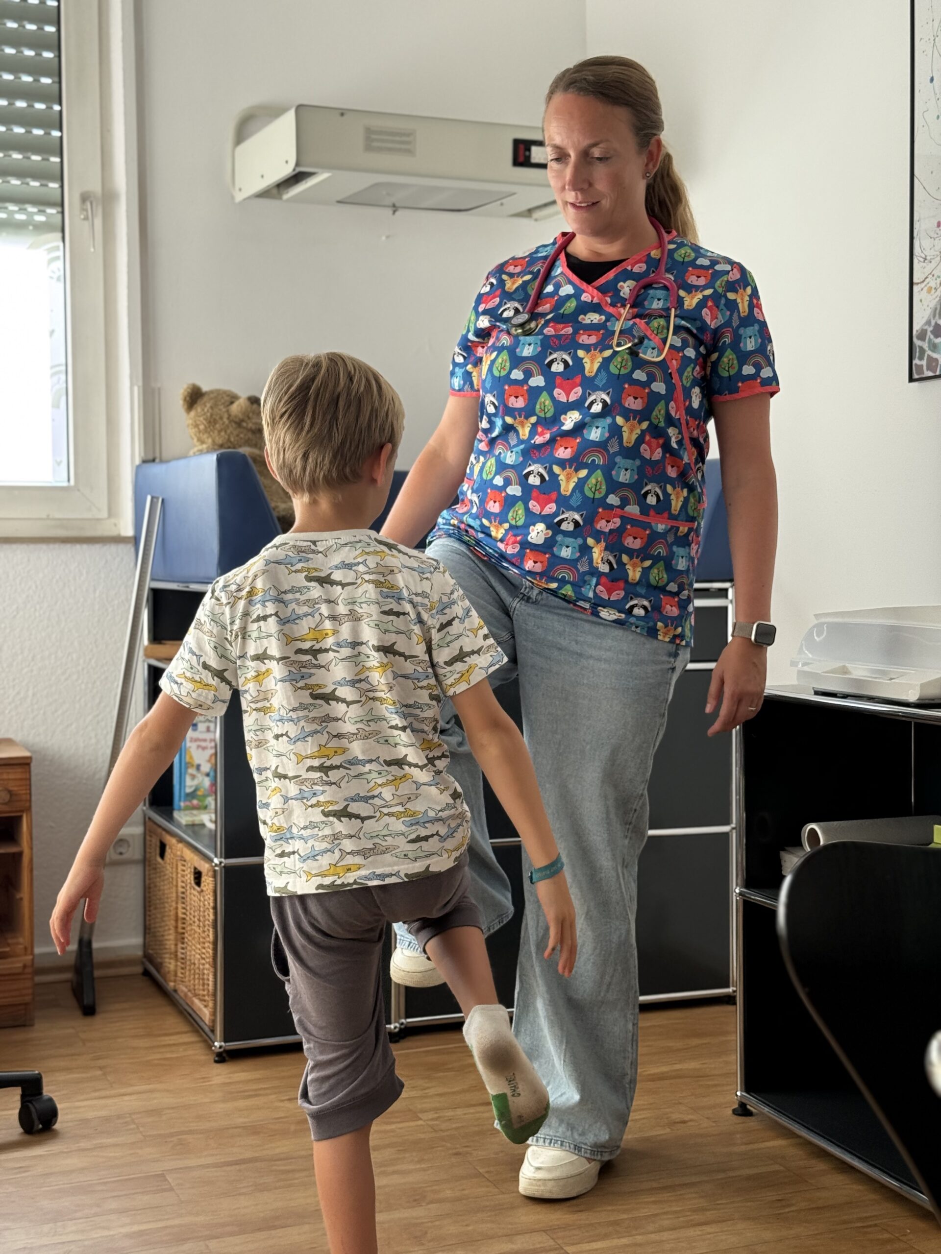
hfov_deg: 30.3
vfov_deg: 39.7
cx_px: 470
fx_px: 1740
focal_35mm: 48
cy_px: 627
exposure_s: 1/122
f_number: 1.78
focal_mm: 6.76
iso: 64
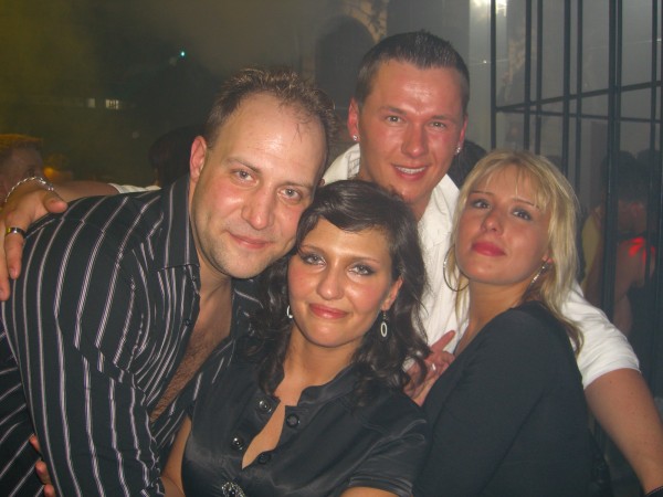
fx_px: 728
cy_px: 248
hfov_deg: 49.0
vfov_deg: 37.7
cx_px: 332
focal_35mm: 38
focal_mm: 7.9
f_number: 2.8
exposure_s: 1/60
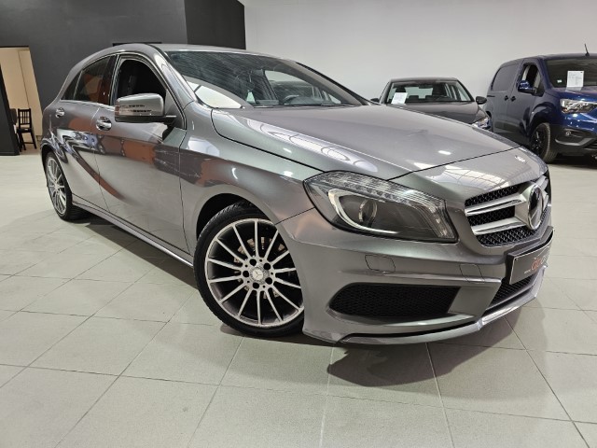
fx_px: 397
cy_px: 224
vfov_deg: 58.9
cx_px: 298
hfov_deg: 73.9
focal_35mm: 23
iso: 160
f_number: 1.7
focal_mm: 6.3
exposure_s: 1/180
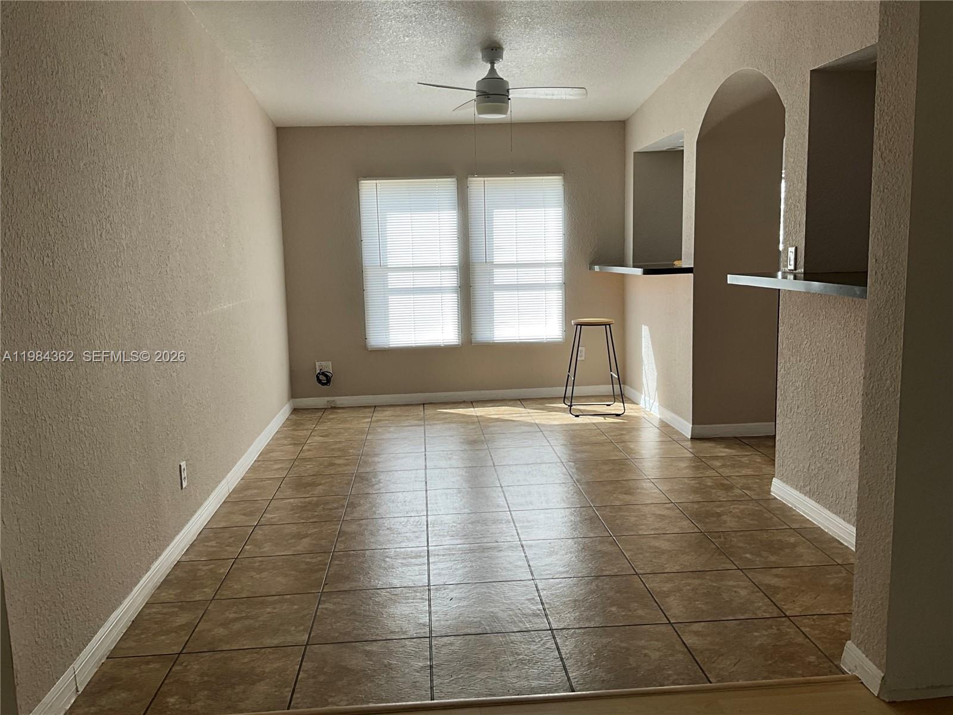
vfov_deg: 48.2
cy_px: 358
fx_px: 798
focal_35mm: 29
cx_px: 476
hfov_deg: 61.7
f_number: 1.8
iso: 20
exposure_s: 1/154
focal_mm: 3
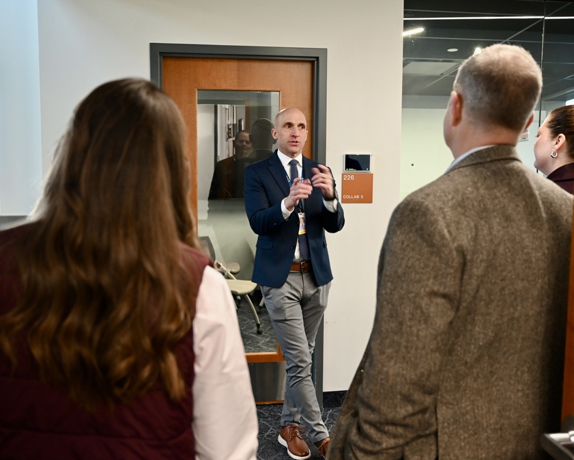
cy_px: 228
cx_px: 288
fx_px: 680
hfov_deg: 45.8
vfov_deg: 37.3
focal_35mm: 40
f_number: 4
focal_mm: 35
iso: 1800
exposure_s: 1/40
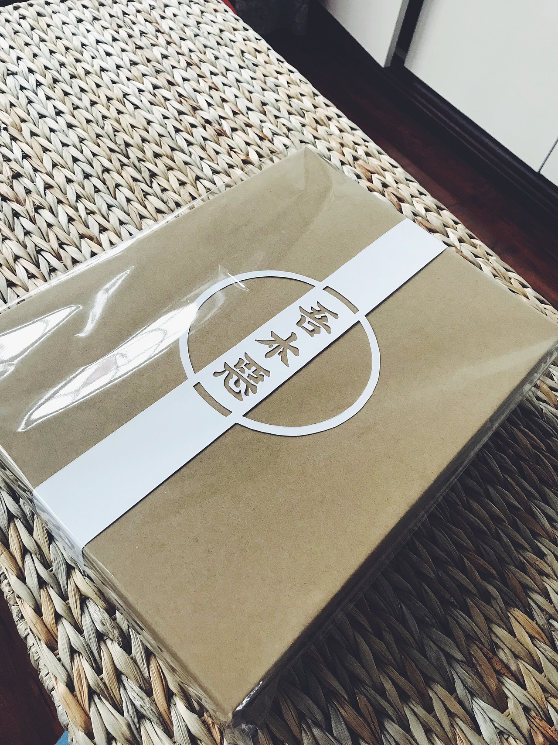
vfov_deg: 63.4
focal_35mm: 28
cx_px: 279
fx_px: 602
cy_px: 372
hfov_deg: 49.7
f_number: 1.8
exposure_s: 1/33
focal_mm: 3.99
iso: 40
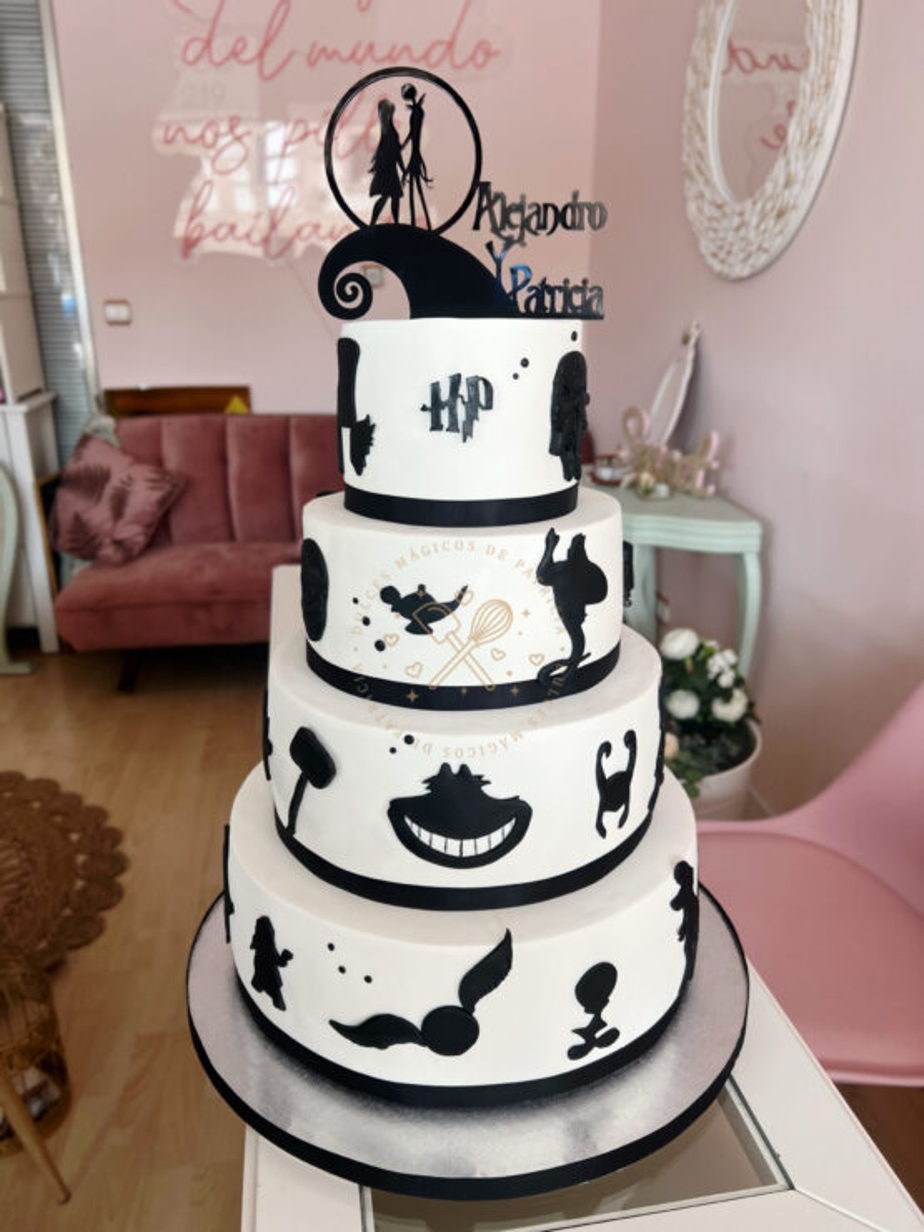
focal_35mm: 26
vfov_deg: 67.3
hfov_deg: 53.1
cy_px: 616
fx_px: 925
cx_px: 462
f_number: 1.5
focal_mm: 5.7
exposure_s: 1/100
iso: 50
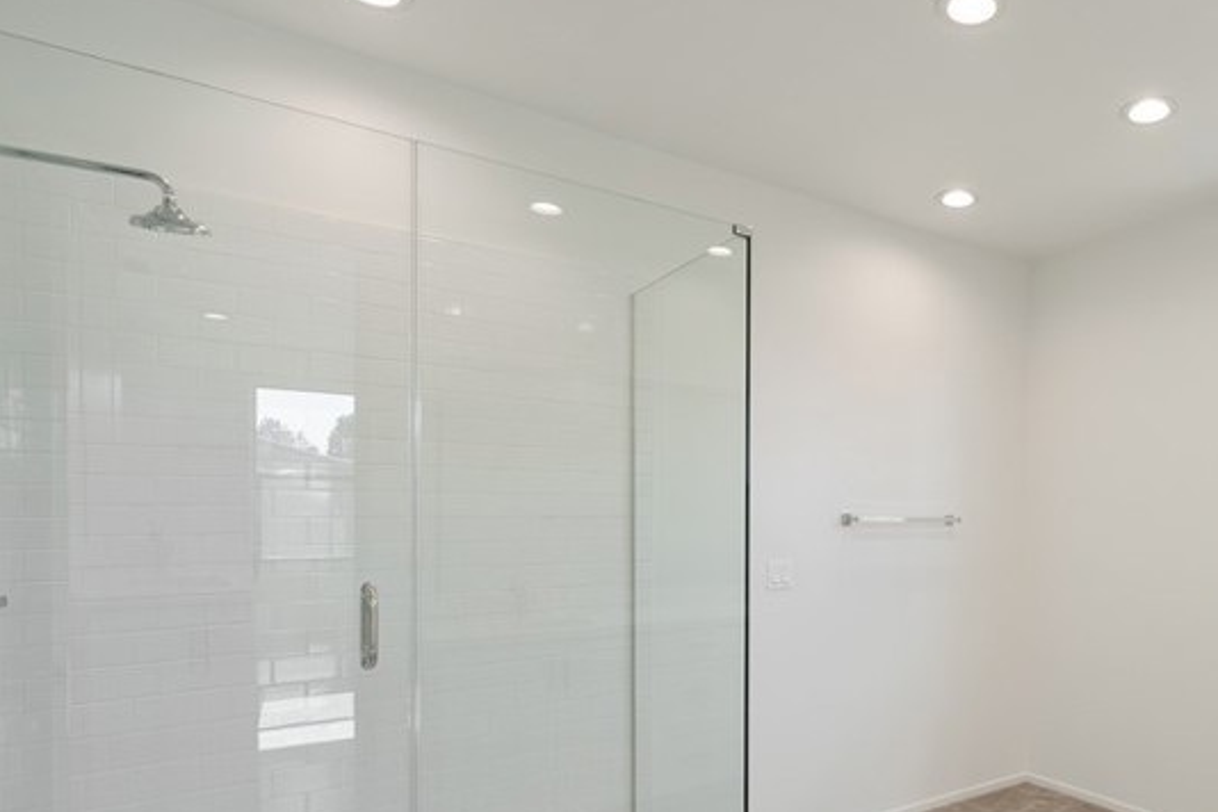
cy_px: 528
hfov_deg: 71.1
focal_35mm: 23
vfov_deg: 54.2
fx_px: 778
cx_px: 908
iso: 800
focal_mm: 12
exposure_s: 1/30
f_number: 8
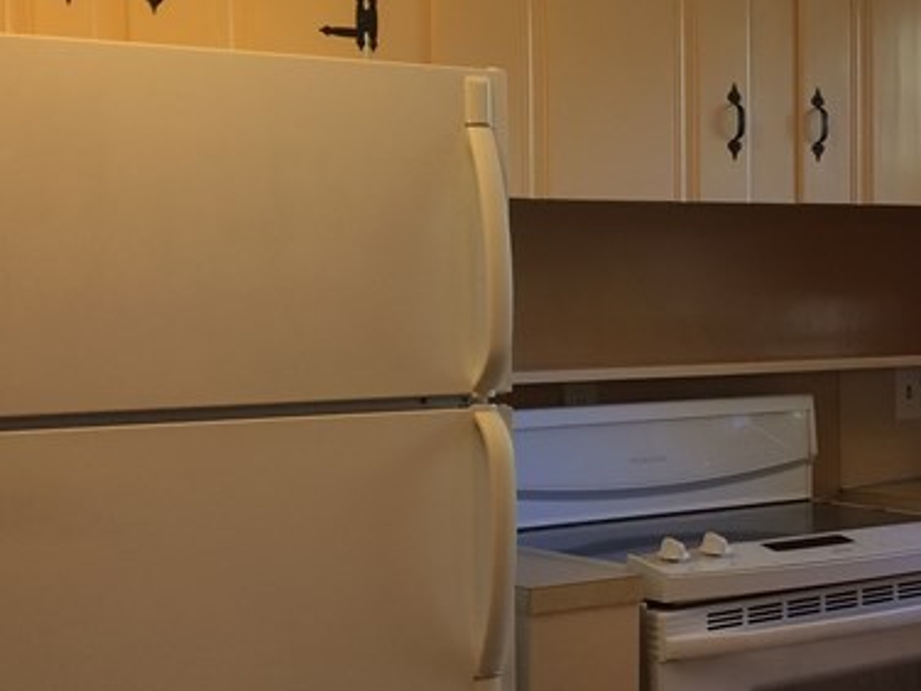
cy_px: 350
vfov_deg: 18.7
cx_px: 1058
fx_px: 2102
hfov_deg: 23.0
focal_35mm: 79
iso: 40
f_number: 2.2
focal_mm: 4.15
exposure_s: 1/30
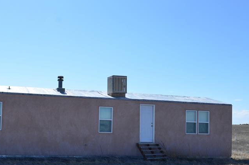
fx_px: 297
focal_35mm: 43
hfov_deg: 44.3
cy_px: 113
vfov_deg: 30.8
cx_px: 69
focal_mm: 18
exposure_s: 1/320
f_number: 9
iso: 100
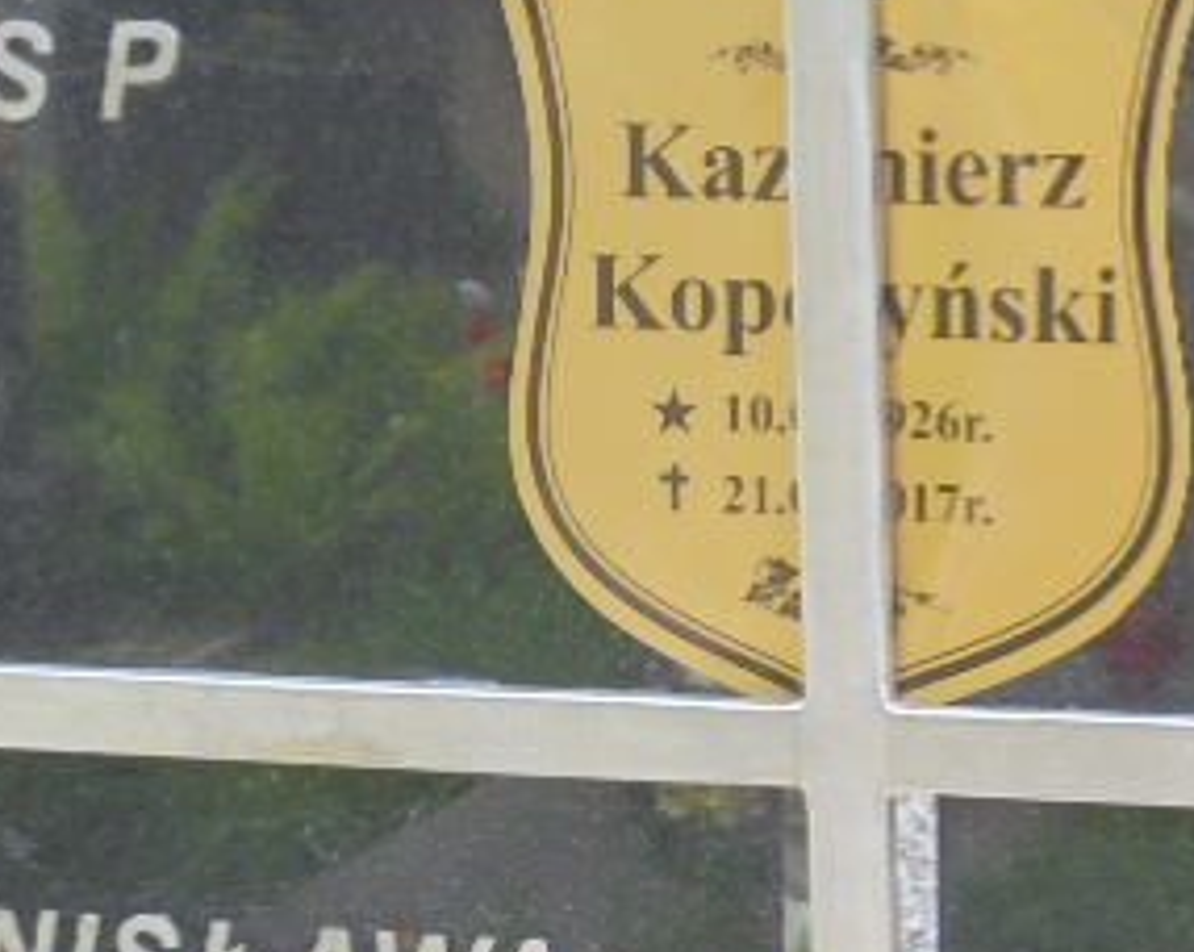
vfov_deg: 11.0
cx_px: 572
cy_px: 743
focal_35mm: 140
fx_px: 4941
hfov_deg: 13.8
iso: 100
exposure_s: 1/30
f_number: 5.6
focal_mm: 11.5
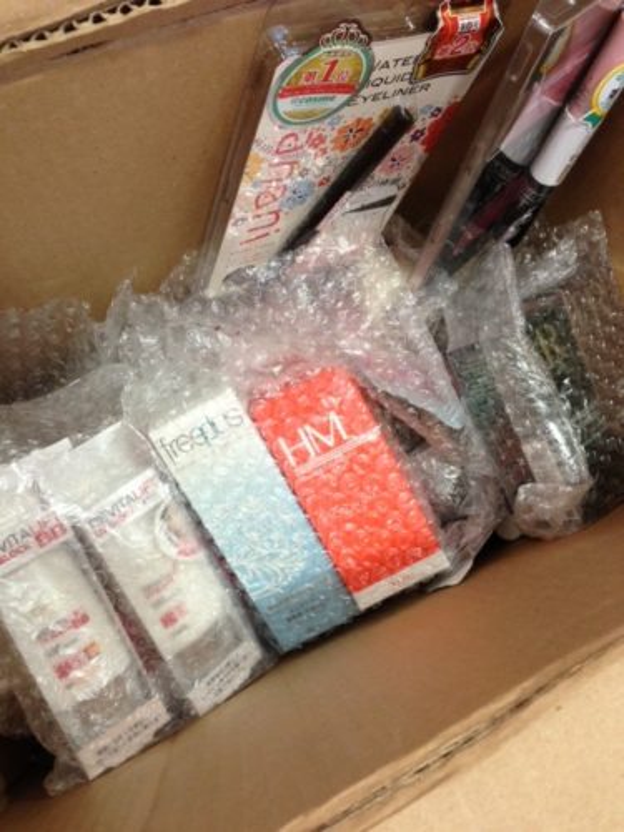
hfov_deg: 42.9
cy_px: 416
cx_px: 312
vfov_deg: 55.4
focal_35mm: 33
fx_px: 793
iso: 125
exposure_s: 1/20
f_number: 2.4
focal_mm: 4.13
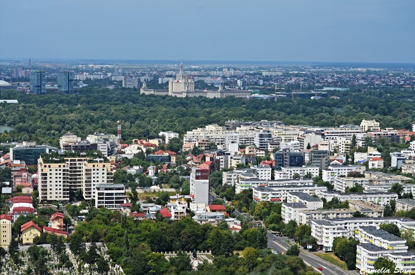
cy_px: 138
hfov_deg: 24.7
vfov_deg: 16.5
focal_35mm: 82
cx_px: 208
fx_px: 949
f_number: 7.1
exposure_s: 1/200
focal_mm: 55
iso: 100
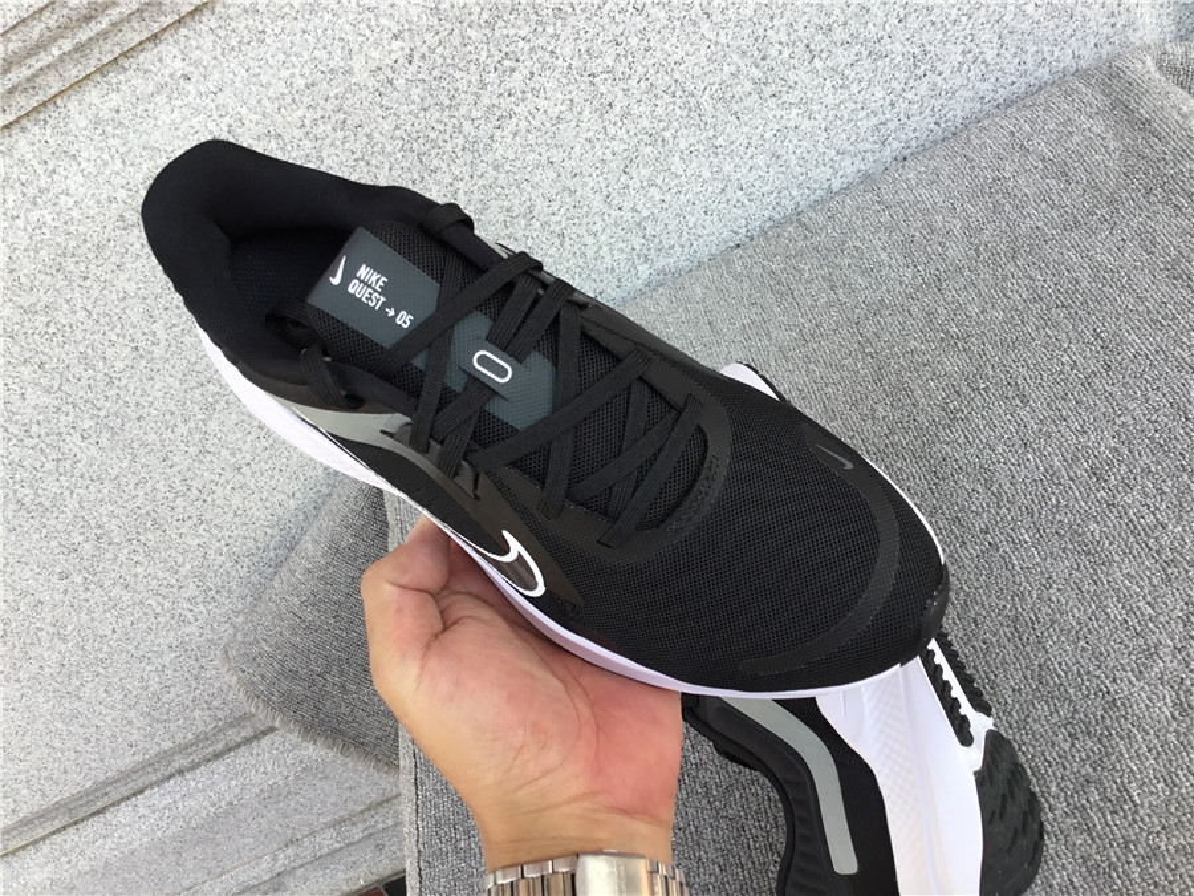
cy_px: 448
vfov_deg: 45.4
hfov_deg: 58.4
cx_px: 597
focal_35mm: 31
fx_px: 1069
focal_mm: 3.3
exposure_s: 1/160
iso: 25
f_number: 2.4
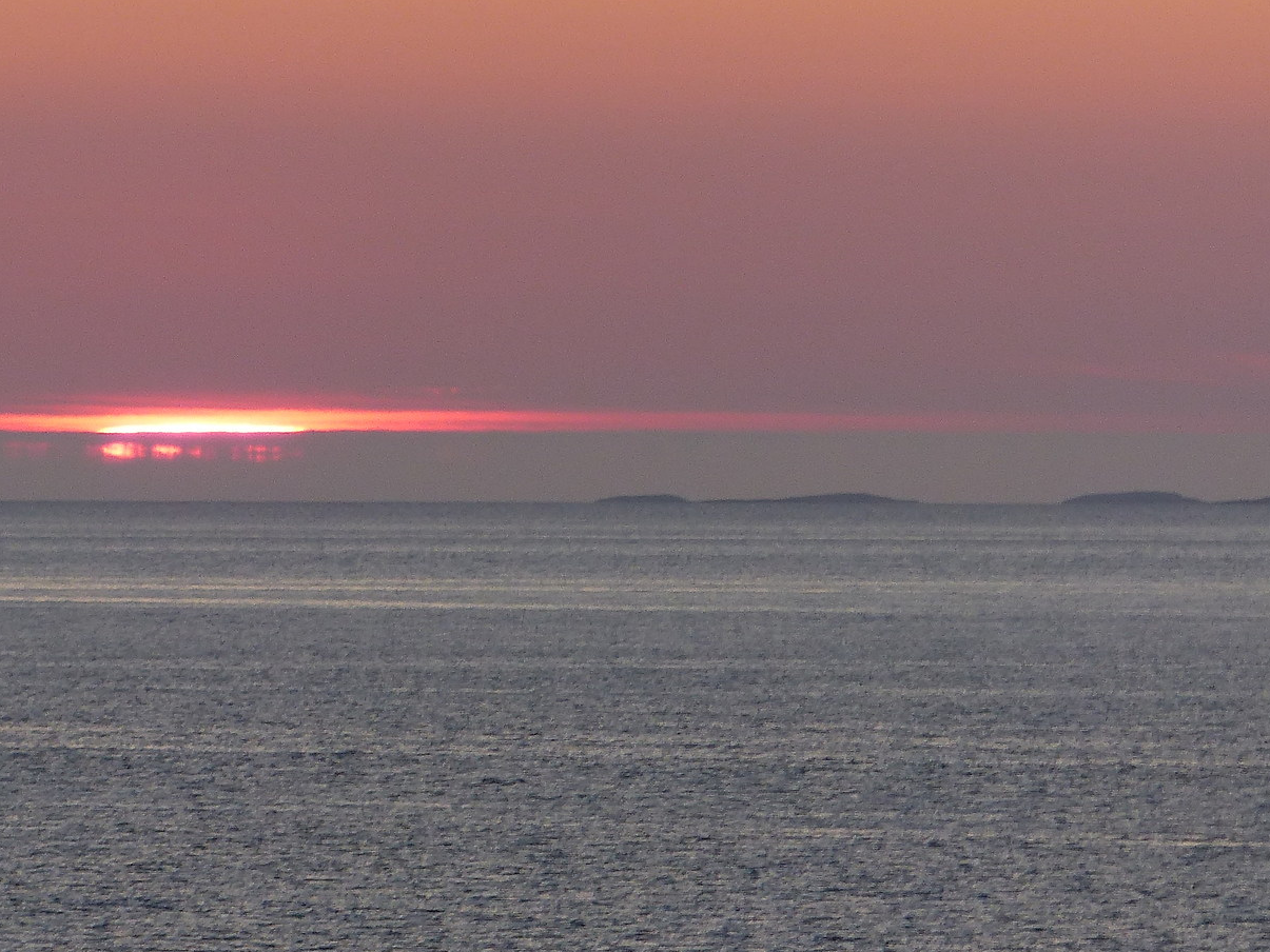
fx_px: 24694
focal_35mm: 673
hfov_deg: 2.9
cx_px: 298
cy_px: 196
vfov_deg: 2.2
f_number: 4
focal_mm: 60.8
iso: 100
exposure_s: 1/125
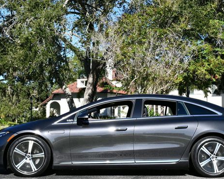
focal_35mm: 63
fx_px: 417
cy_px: 93
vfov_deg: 24.2
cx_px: 124
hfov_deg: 30.0
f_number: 8
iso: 100
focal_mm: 24
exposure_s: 1/250
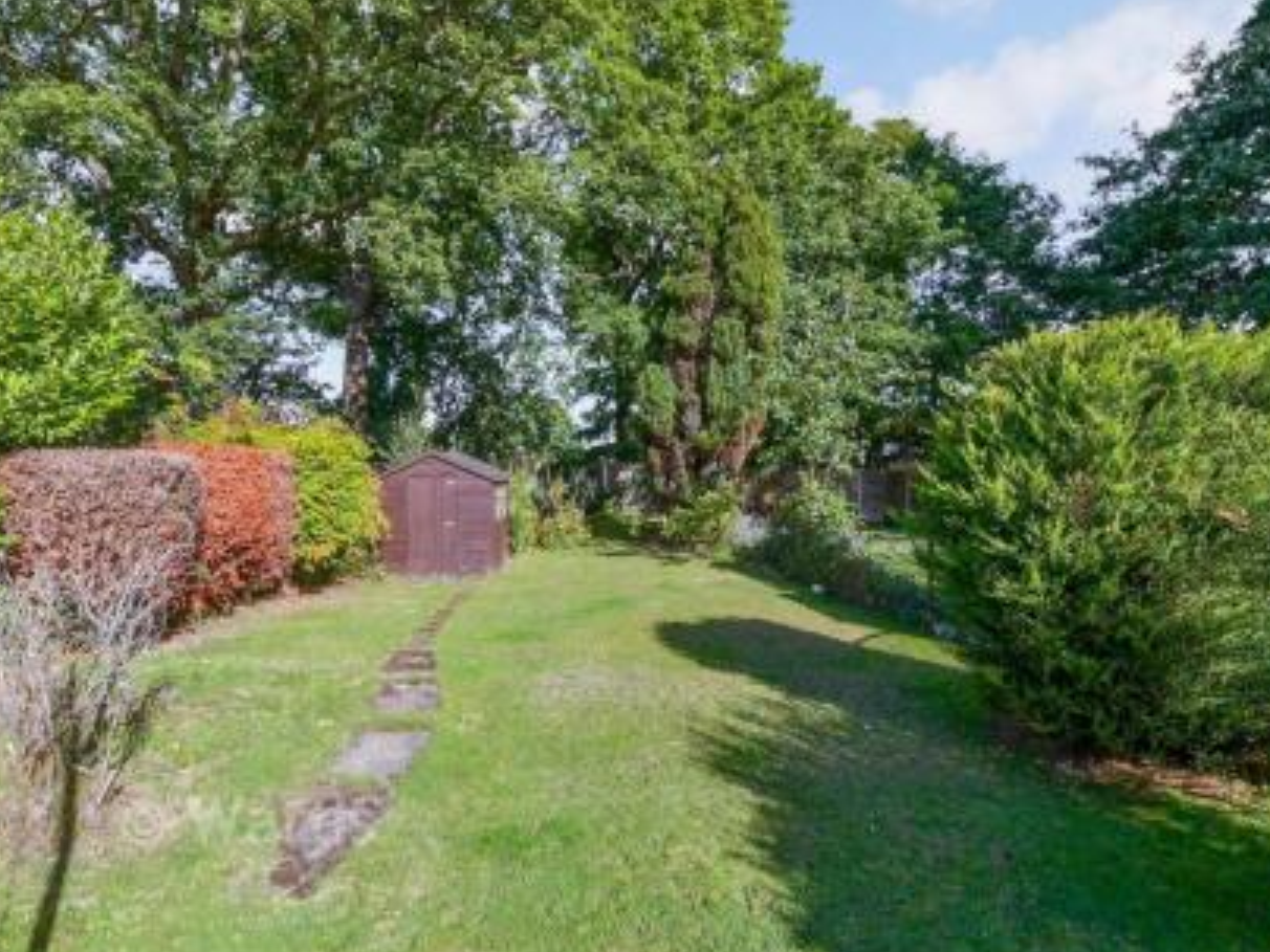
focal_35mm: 17
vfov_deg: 74.7
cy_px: 479
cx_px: 607
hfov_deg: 91.0
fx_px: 624
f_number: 8
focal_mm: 10
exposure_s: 1/640
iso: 320
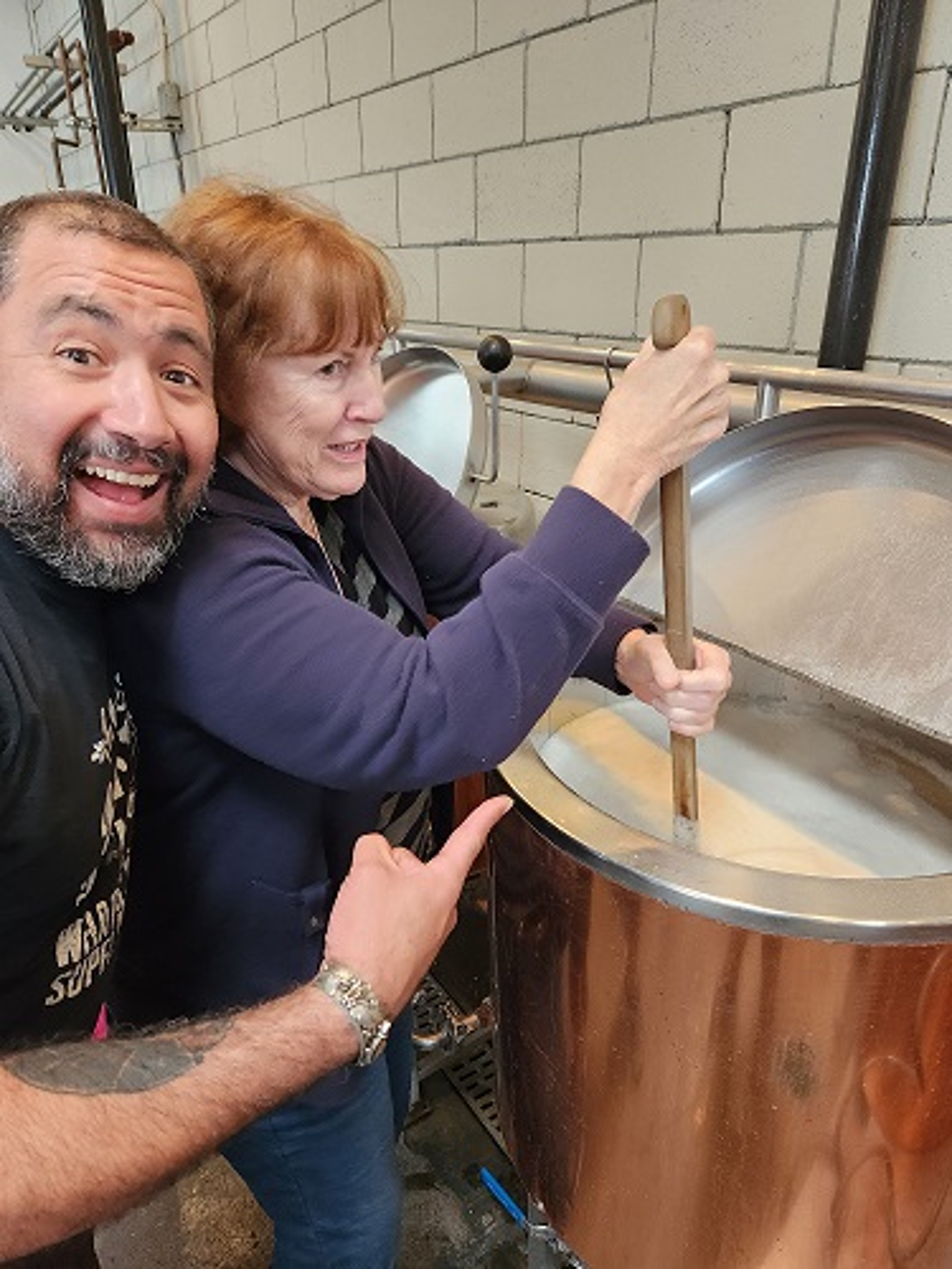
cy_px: 634
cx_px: 476
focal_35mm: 23
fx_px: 843
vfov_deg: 73.9
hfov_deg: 58.9
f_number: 1.8
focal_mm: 5.4
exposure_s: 1/120
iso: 800
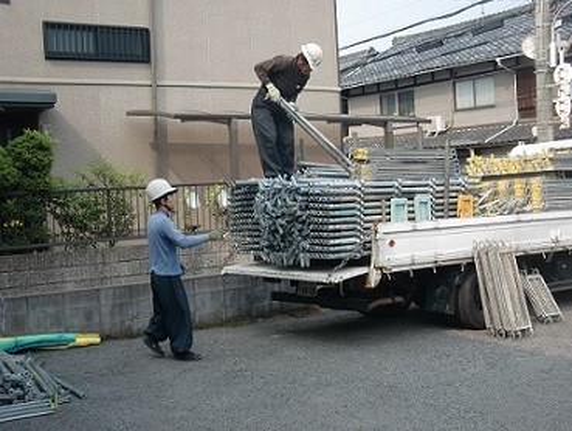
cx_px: 286
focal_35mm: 45
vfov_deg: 32.3
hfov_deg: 42.0
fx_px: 745
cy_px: 216
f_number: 4.1
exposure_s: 1/250
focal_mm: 7.95
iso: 64
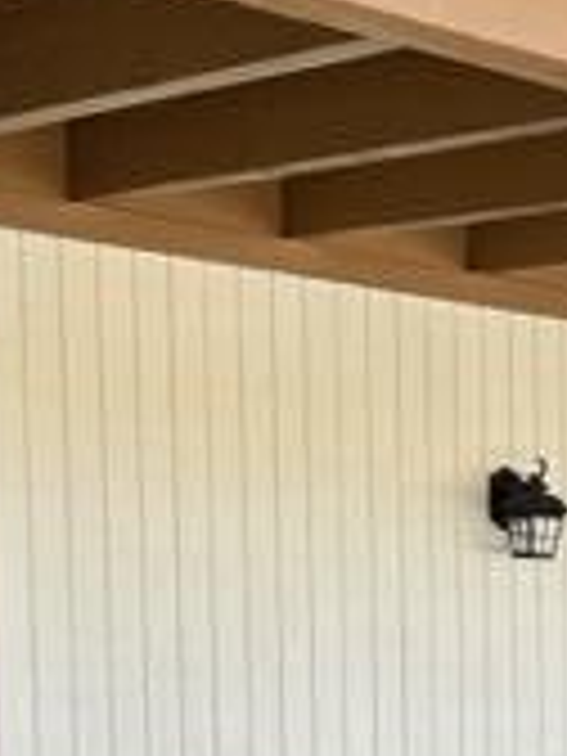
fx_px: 2162
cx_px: 814
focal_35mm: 99
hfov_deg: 14.1
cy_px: 878
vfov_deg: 18.9
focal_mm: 5.7
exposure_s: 1/814
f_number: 1.5
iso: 50
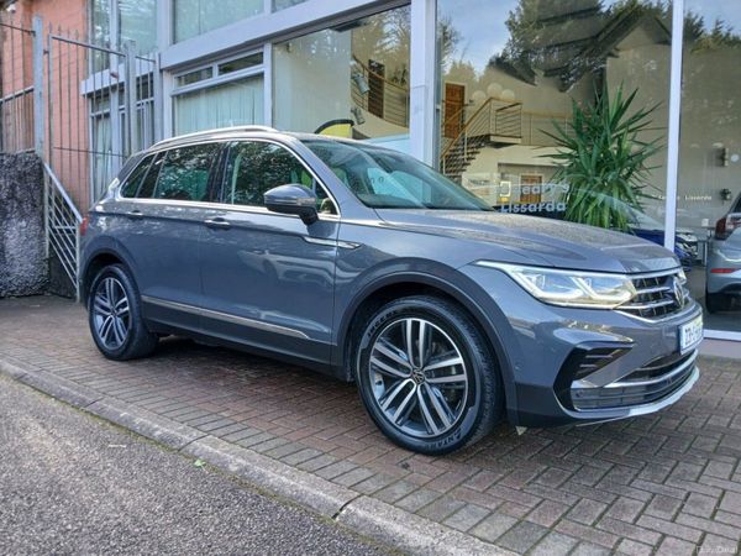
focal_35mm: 26
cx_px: 370
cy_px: 278
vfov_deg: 53.1
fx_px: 557
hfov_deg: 67.3
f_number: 1.8
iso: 25
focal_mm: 3.98
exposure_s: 1/50
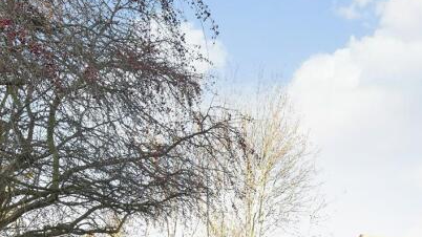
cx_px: 284
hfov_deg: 49.5
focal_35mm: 40
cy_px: 327
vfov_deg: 24.8
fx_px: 448
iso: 100
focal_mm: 10
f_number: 8
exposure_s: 1/25
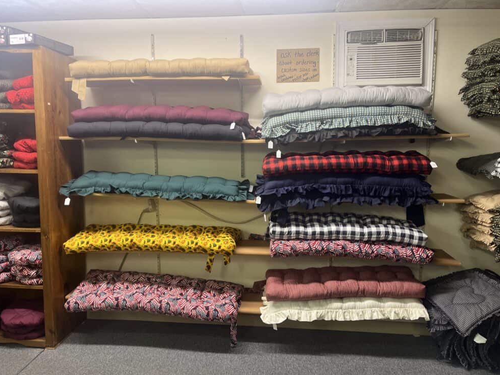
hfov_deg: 65.3
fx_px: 390
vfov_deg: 51.4
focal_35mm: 27
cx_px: 249
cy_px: 183
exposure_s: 1/60
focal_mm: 5.1
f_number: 1.6
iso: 80
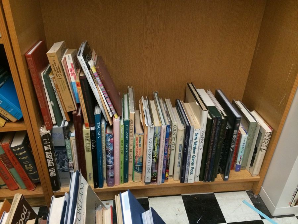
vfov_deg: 46.8
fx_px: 258
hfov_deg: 60.0
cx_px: 149
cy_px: 112
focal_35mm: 30
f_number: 2.2
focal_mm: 4.12
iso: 320
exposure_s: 1/30
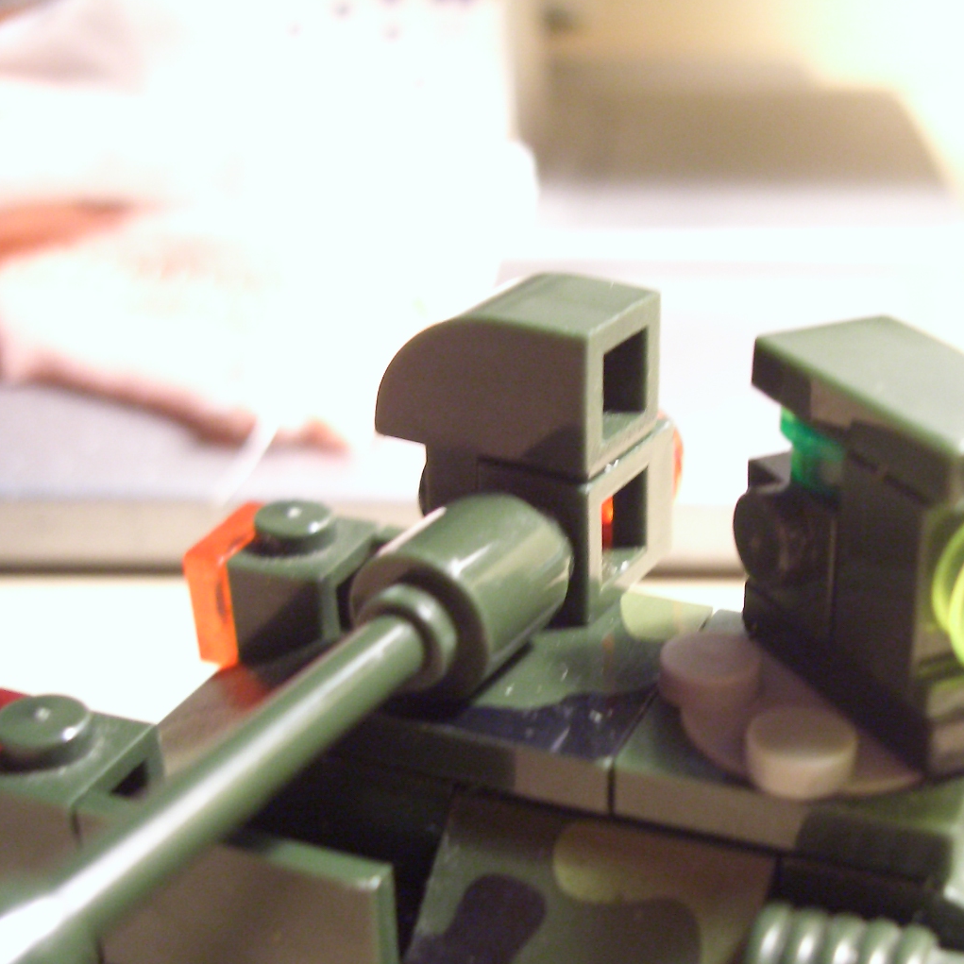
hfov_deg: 31.1
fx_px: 1701
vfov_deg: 31.6
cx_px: 713
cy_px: 562
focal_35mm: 54
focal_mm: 8
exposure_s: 1/20
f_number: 2.8
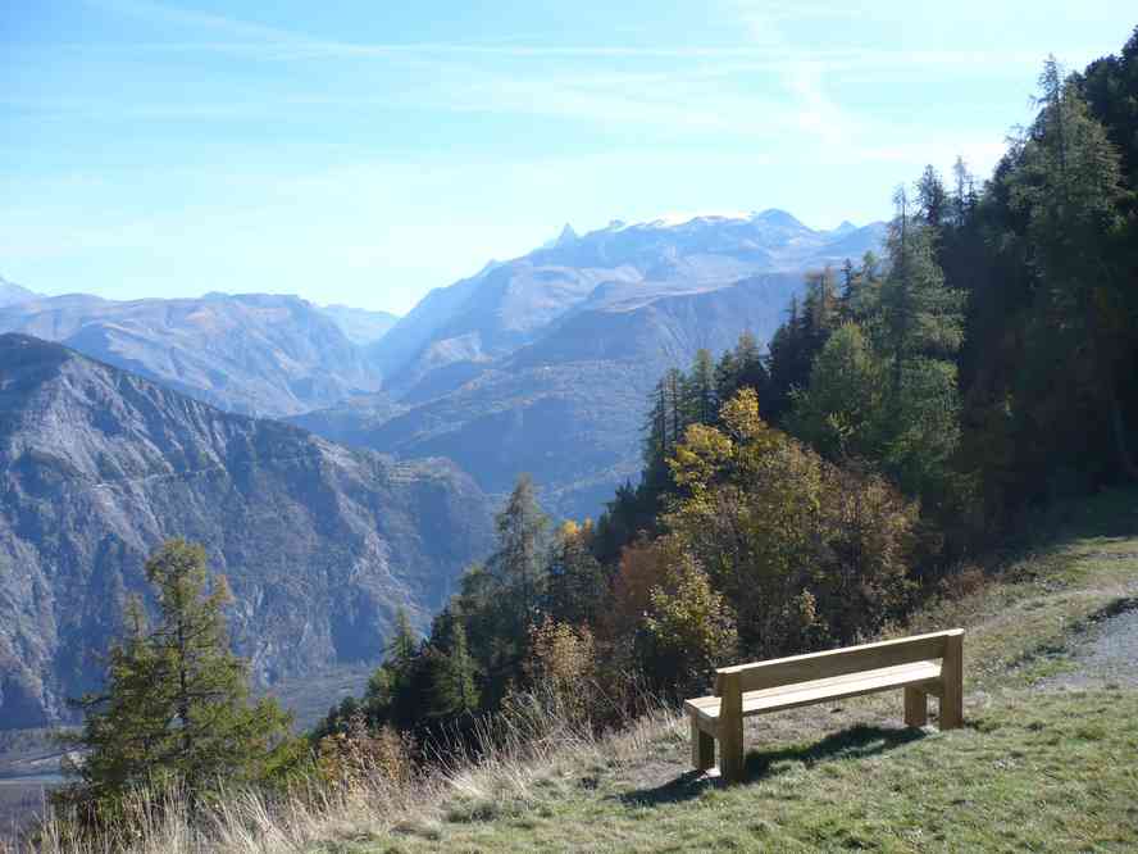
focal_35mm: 35
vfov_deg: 40.7
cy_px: 427
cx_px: 569
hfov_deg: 52.6
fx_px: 1151
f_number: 2.8
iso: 100
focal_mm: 5.8
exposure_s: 1/800
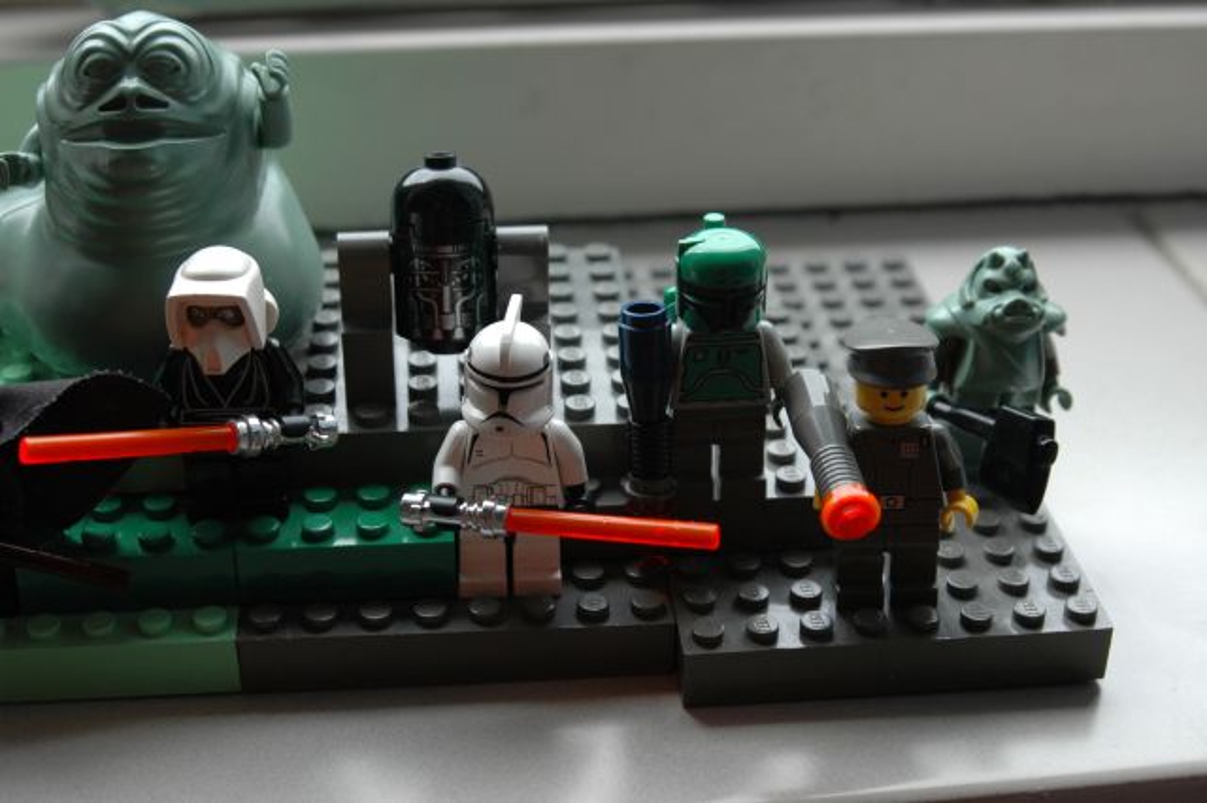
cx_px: 604
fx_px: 1910
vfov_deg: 23.8
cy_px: 402
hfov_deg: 35.1
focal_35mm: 57
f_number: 6.3
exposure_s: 1/160
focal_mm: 38
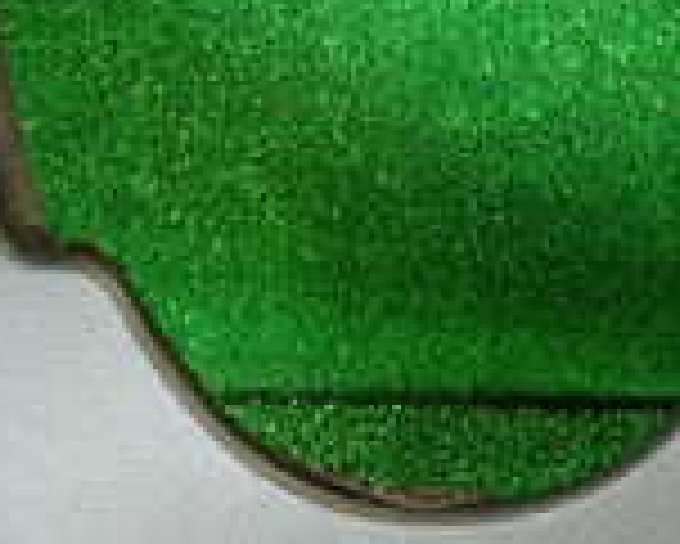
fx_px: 1953
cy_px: 229
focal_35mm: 97
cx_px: 315
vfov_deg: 15.9
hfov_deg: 19.7
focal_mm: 4.5
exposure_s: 1/40
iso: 200
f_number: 2
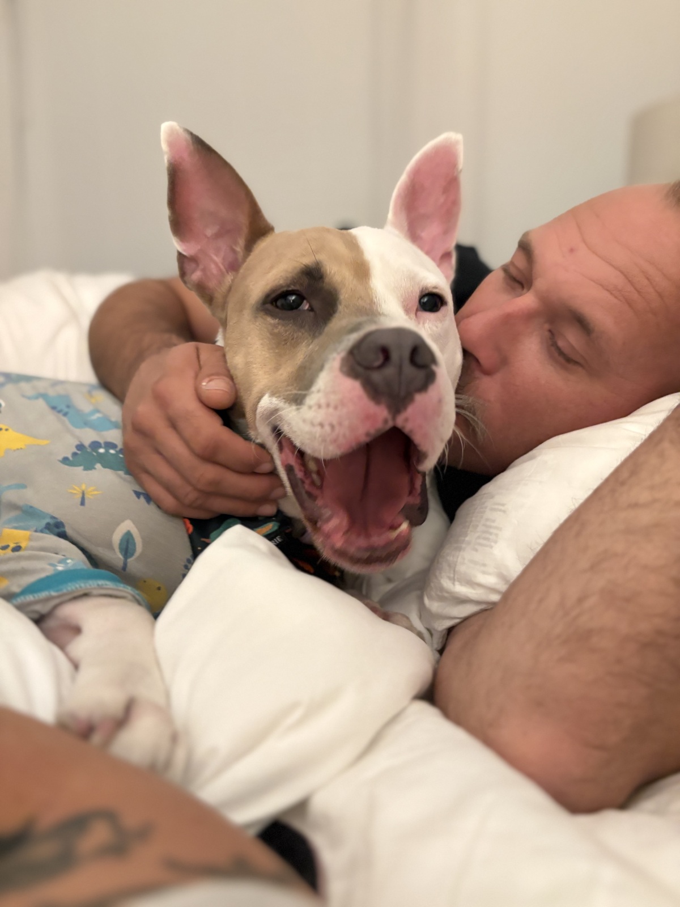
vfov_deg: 67.3
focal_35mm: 26
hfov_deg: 53.1
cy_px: 454
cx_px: 340
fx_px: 681
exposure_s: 1/30
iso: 640
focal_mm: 5.96
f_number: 1.6
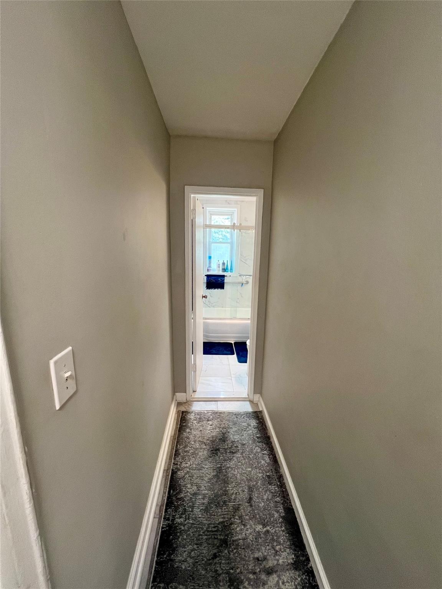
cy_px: 294
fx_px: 221
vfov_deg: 106.2
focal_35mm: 13
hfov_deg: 89.9
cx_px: 221
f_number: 1.8
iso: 250
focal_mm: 1.57
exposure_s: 1/120
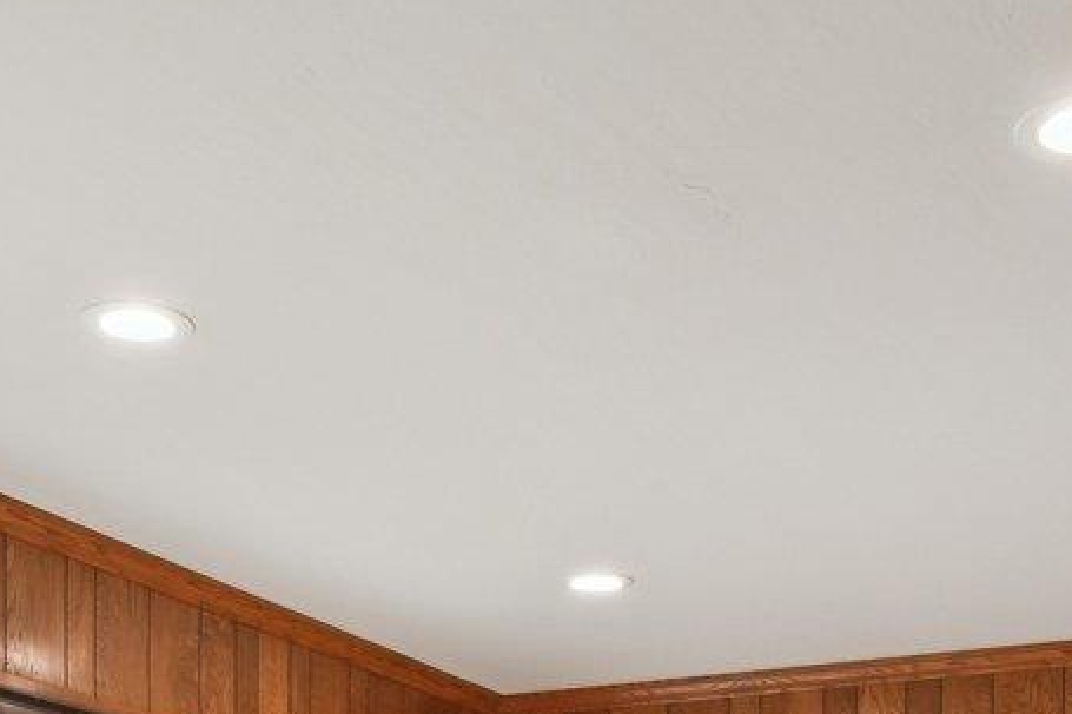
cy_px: 1095
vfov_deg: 18.8
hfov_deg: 31.9
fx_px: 1875
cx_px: 575
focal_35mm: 63
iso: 640
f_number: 8
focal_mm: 14
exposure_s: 1/20
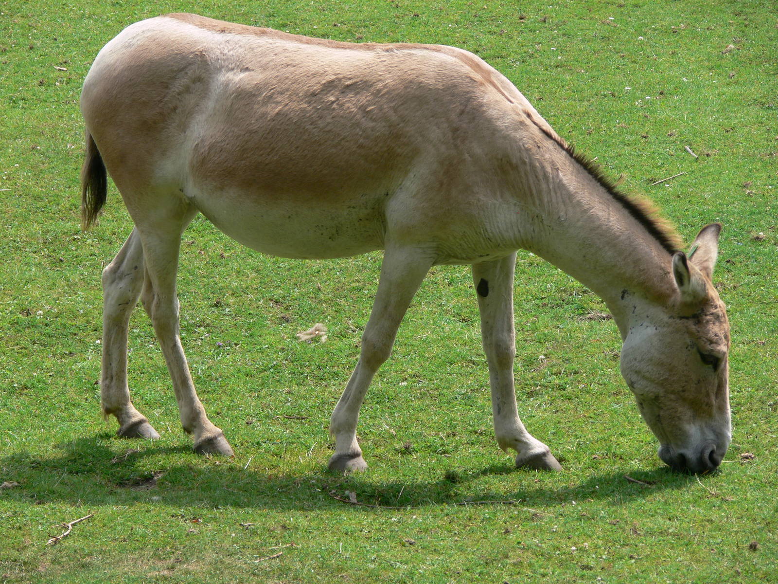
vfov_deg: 6.3
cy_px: 292
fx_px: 5282
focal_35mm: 235
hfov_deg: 8.4
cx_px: 389
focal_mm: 49.8
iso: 80
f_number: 5.6
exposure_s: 1/200
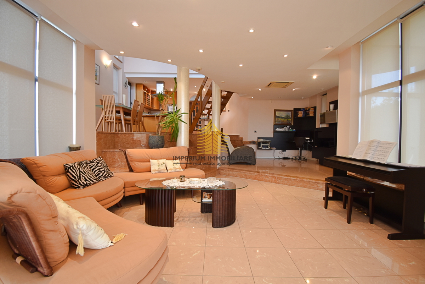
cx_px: 212
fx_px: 177
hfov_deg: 100.4
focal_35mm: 15
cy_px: 142
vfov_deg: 77.3
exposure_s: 1/30
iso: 320
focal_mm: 10
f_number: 4.5
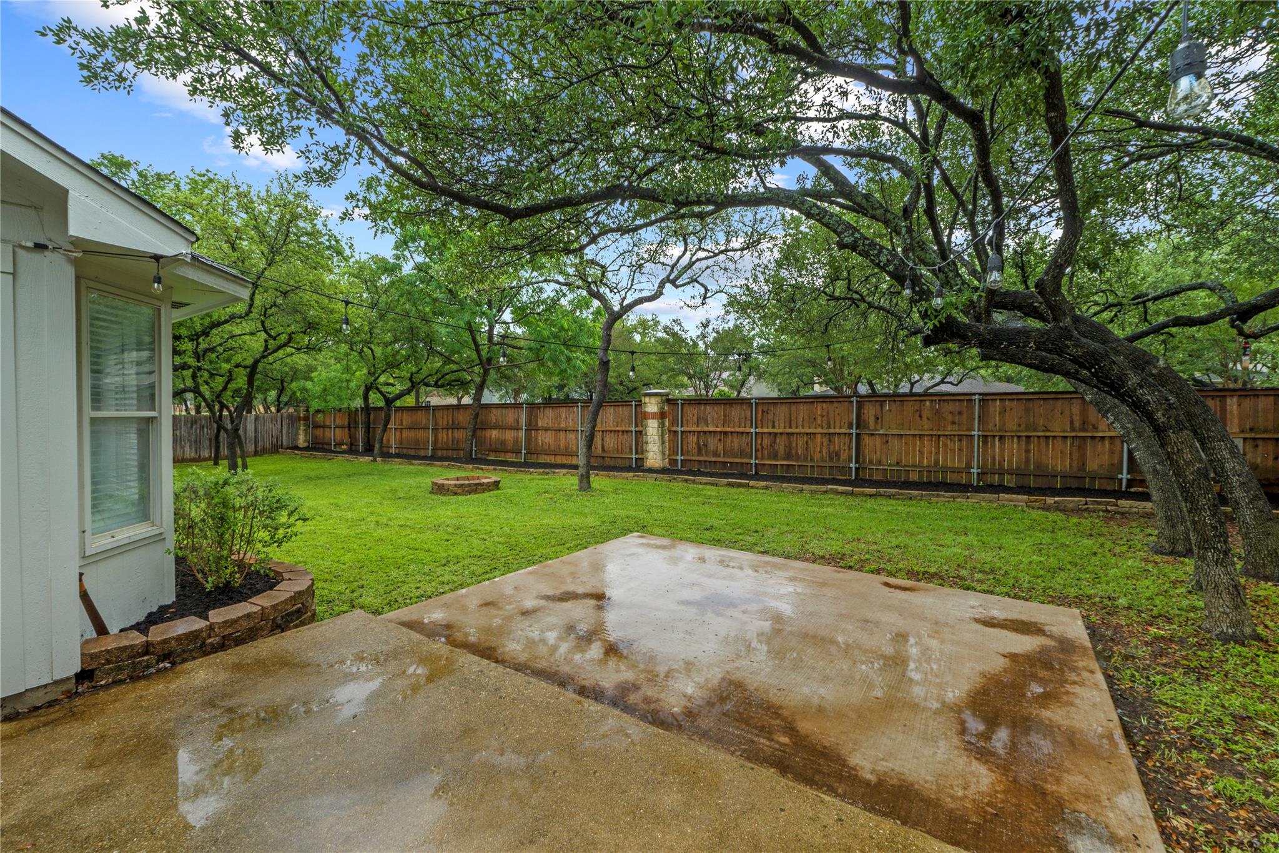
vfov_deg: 77.3
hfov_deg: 100.4
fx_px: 533
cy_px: 426
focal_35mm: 15
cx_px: 640
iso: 250
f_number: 11
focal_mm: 10
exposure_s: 1/1.67
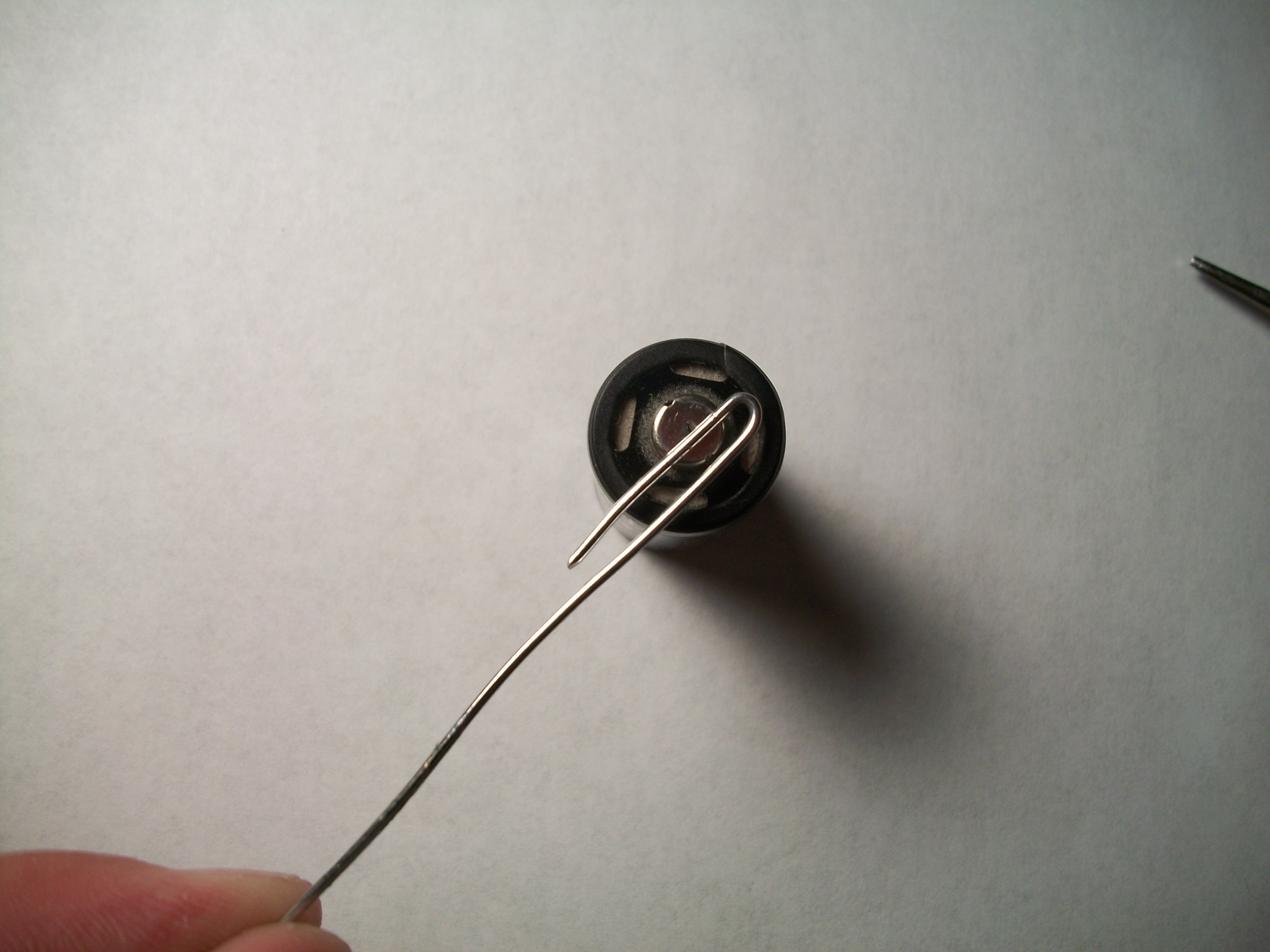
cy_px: 476
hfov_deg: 56.8
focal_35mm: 32
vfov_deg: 44.2
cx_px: 635
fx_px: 1174
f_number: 2.9
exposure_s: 1/160
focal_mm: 5.7
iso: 80
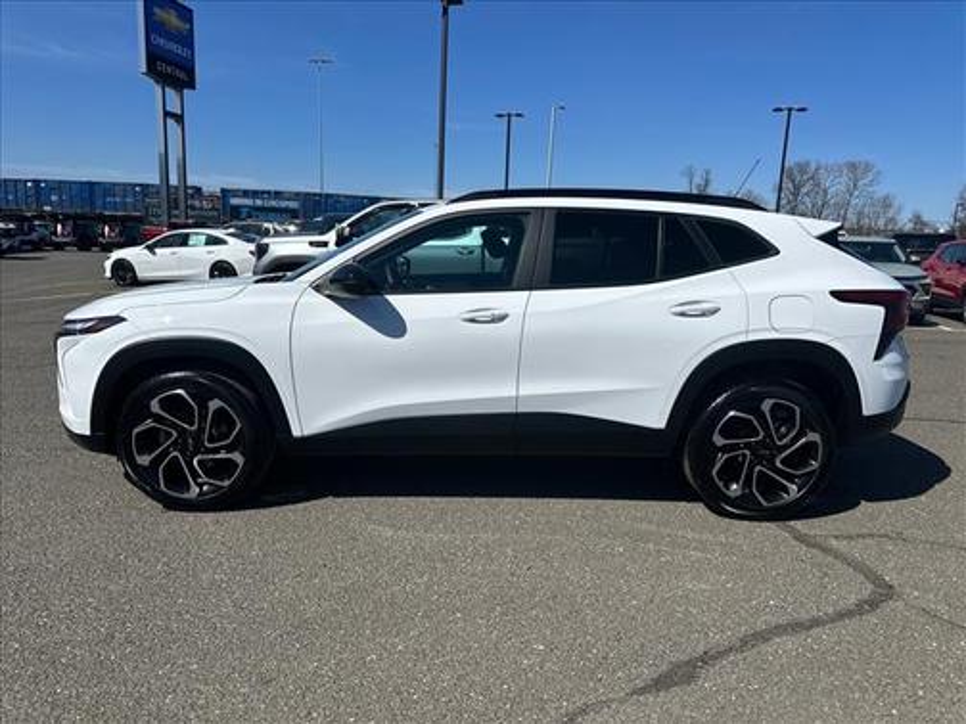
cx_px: 483
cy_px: 362
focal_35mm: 24
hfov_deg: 71.6
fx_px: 670
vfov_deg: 56.8
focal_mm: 6.86
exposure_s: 1/8929
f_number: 1.78
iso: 80
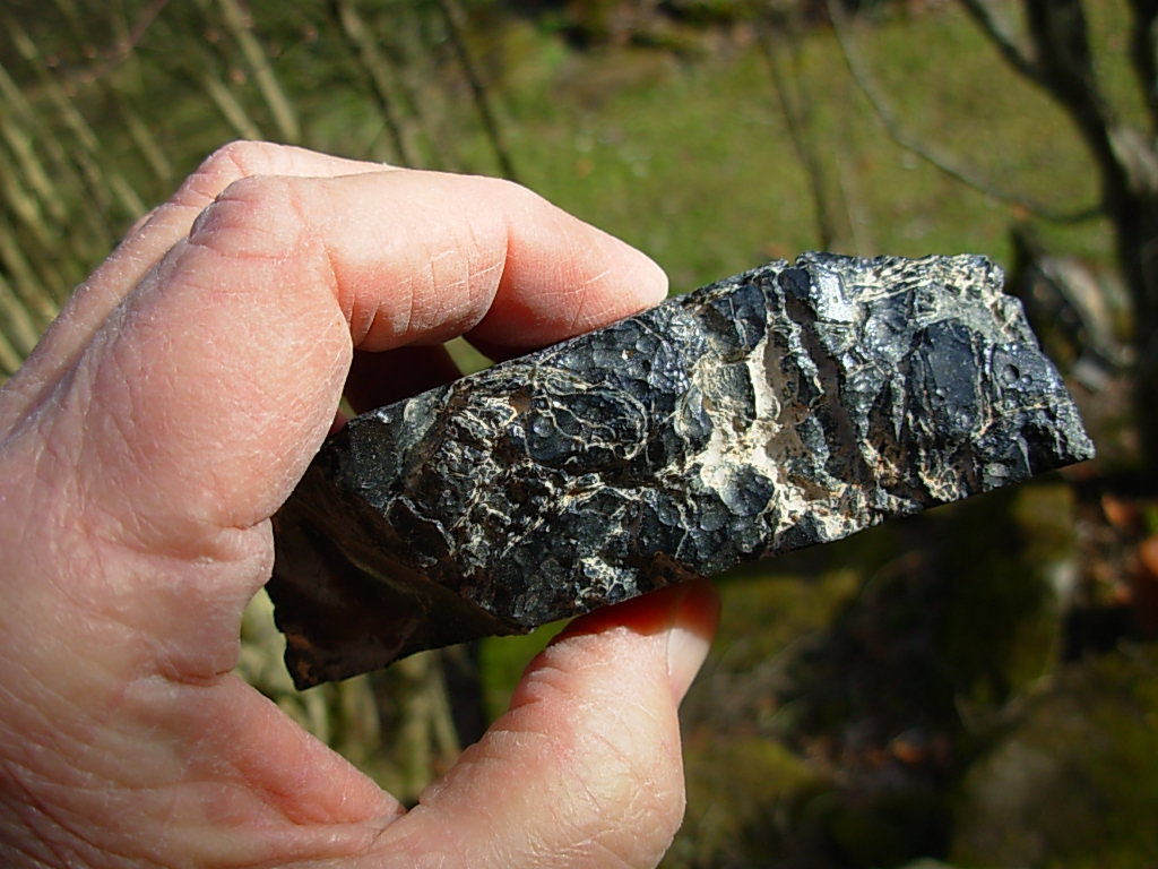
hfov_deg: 49.0
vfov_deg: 37.7
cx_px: 579
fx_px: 1271
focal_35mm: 38
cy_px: 434
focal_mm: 6.3
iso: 50
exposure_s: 1/767
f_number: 2.9
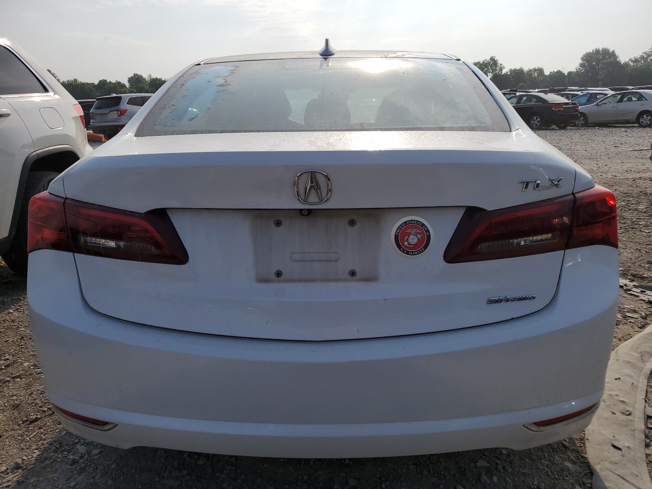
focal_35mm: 26
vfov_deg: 53.1
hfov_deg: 67.3
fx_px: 490
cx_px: 326
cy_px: 244
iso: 50
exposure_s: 1/10000
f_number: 1.5
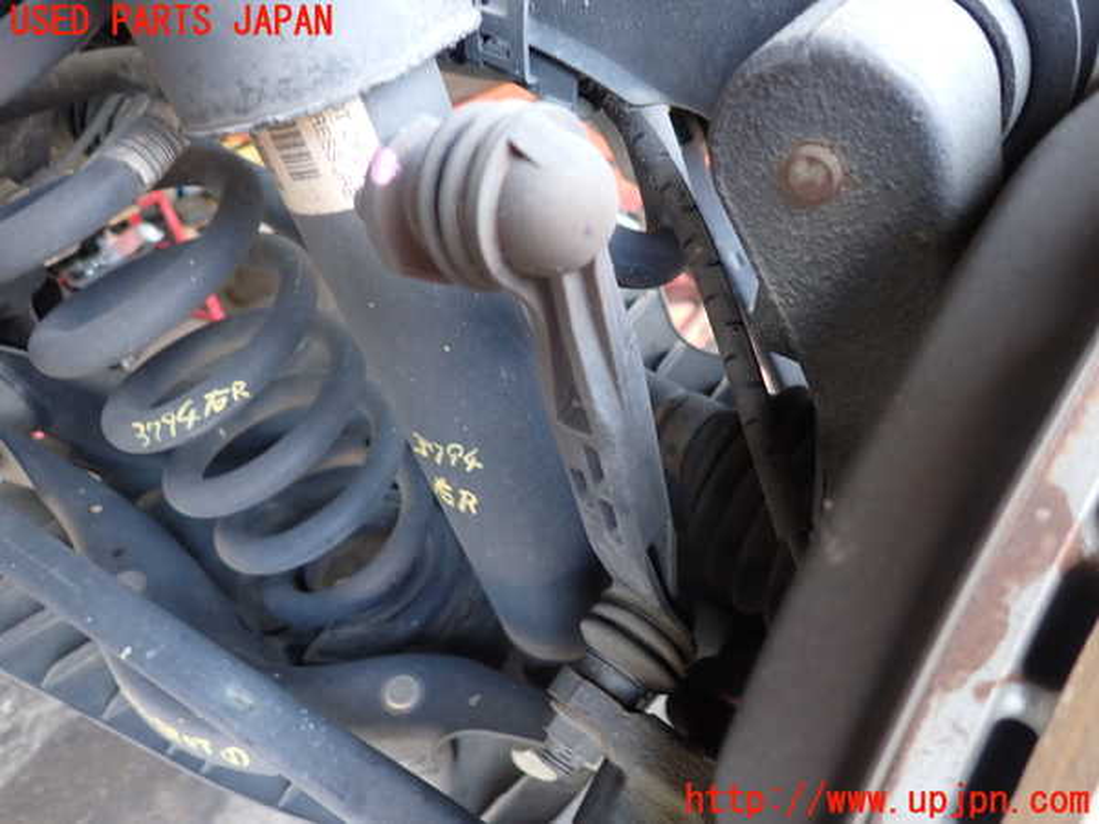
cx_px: 550
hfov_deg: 69.4
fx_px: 794
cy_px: 412
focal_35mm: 25
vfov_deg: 54.9
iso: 200
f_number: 2
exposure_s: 1/30
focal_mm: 4.5
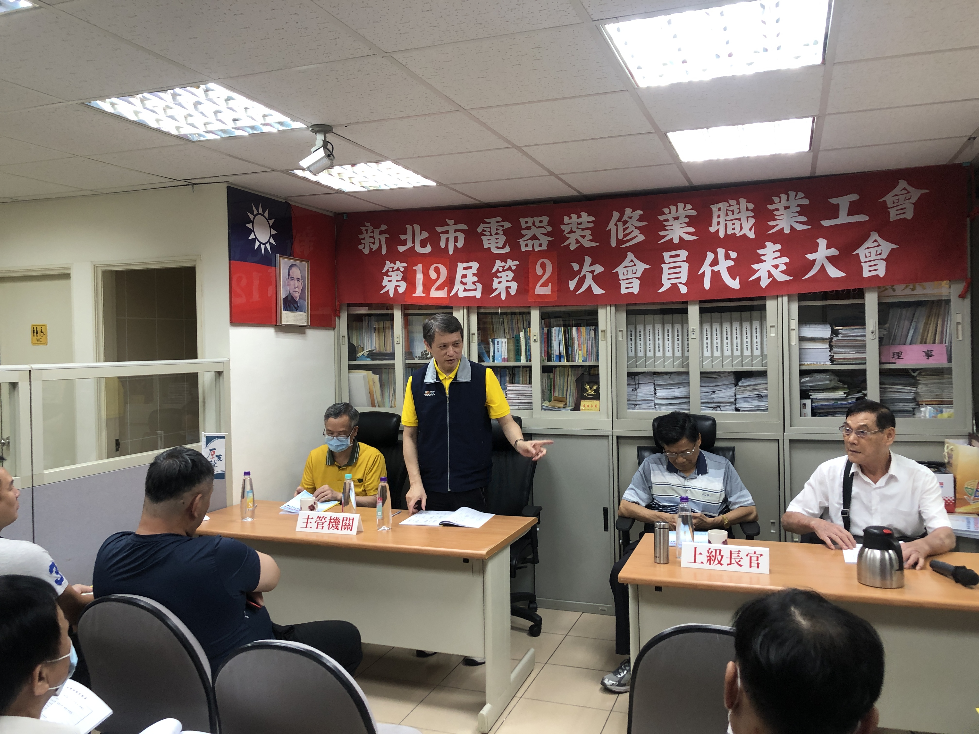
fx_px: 792
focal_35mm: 28
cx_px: 490
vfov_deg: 49.7
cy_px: 367
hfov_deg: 63.4
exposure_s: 1/30
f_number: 1.8
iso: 40
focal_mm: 3.99
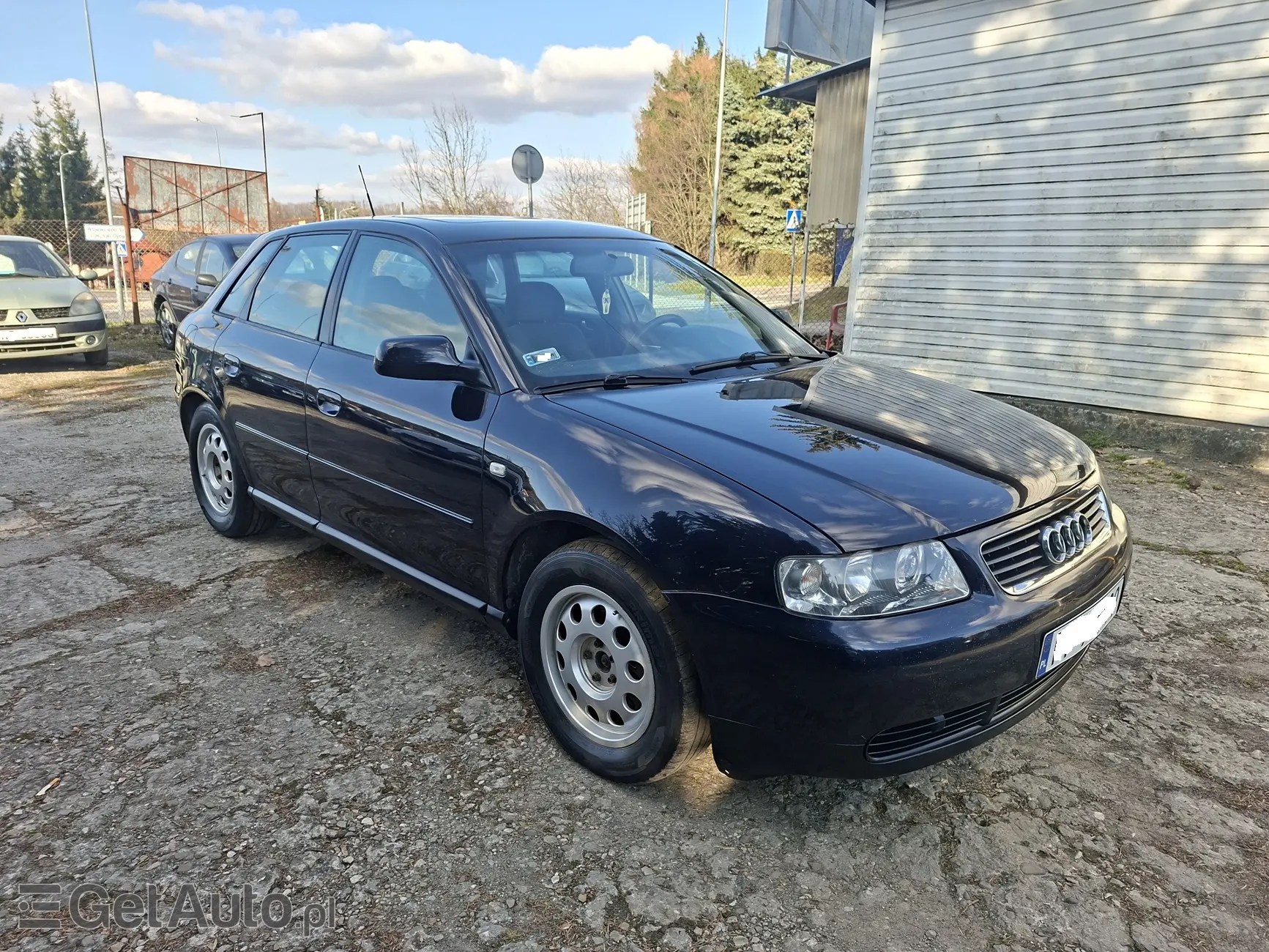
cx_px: 634
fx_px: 843
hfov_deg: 73.9
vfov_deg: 58.9
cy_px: 476
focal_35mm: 23
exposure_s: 1/801
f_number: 1.8
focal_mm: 5.54
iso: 50
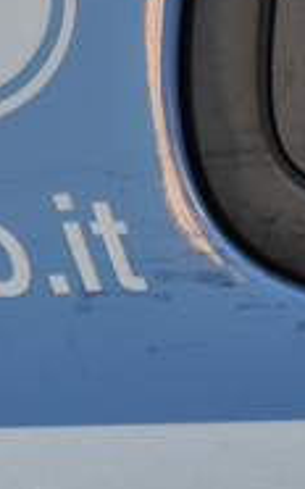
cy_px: -59
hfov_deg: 2.2
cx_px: -429
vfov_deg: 3.5
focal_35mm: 605
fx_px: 8058
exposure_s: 1/125
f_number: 5.6
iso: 400
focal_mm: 105
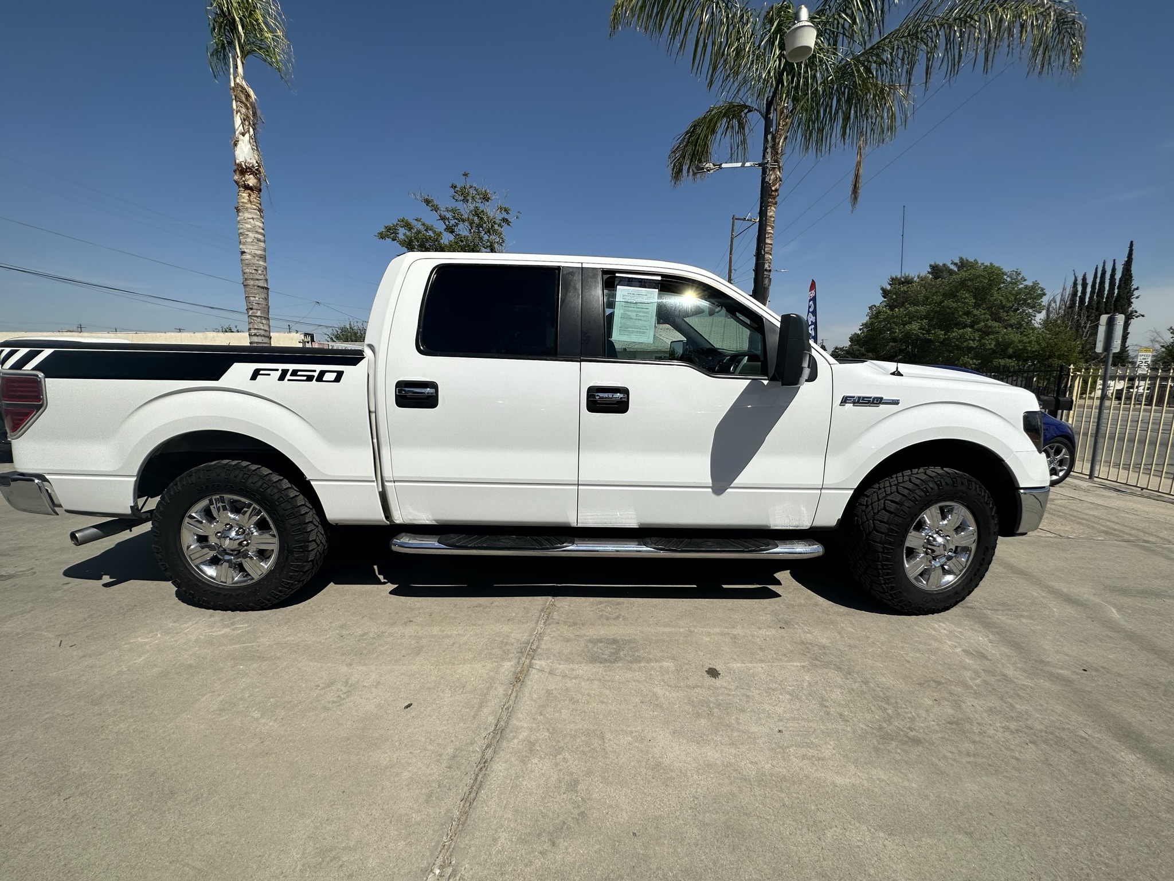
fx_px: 475
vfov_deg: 85.7
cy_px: 440
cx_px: 587
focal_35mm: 14
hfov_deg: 102.1
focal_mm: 2.22
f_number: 2.2
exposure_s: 1/5291
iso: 50
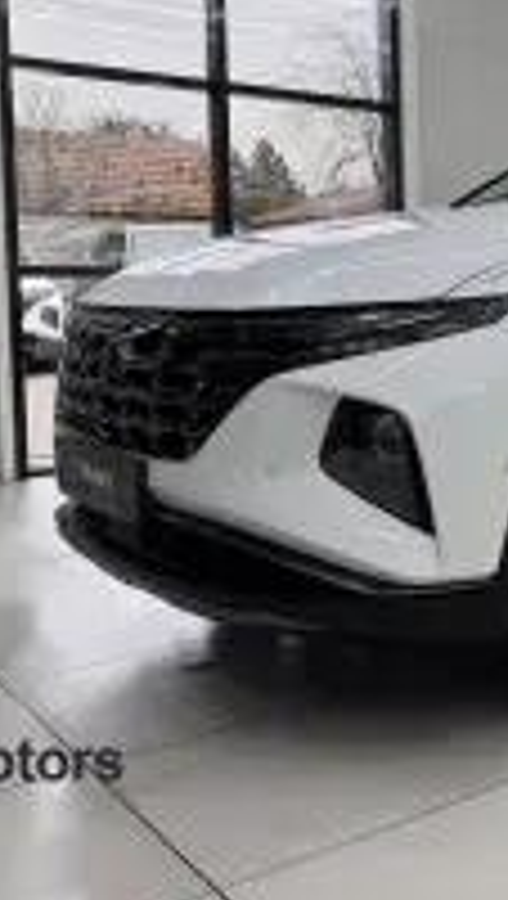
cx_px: 647
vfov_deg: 43.5
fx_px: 1122
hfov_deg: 22.9
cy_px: 374
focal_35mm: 47
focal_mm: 6.76
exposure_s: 1/100
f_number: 1.78
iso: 80
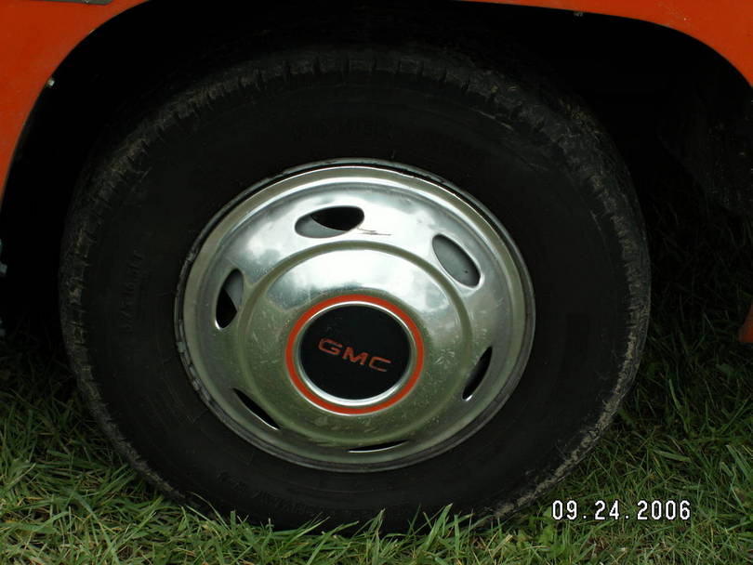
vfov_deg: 19.6
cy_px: 282
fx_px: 1632
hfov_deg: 26.0
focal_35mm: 75
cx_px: 376
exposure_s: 1/125
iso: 50
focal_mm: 12.58
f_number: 5.6
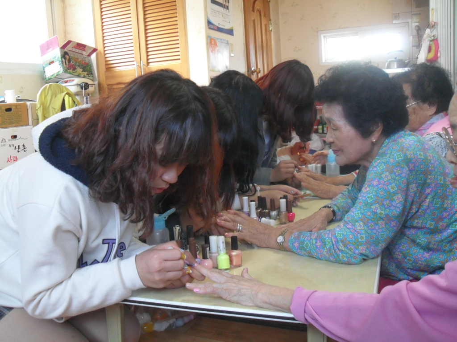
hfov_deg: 52.6
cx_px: 228
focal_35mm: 35
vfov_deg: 40.7
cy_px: 171
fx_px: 462
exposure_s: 1/20
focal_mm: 6.2
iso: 200
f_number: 2.8
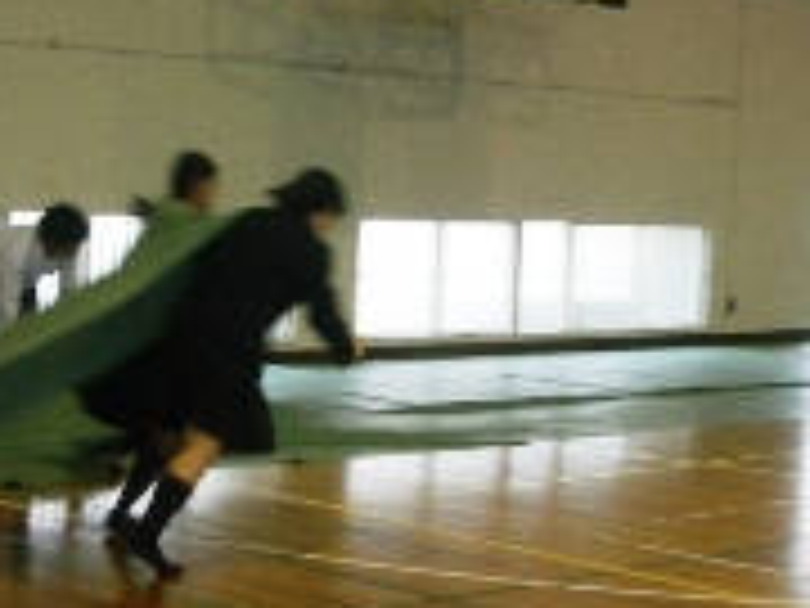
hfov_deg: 22.5
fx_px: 2036
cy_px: 302
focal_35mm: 87
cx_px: 342
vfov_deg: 17.0
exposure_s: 1/30
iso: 100
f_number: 2.6
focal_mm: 5.8
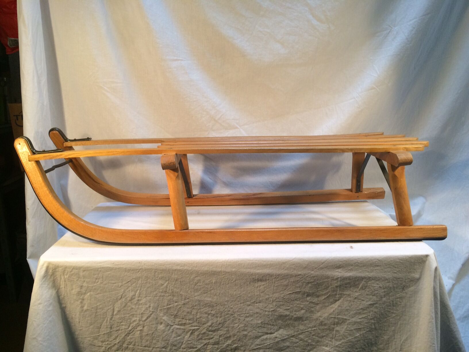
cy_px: 176
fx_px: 393
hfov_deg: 61.7
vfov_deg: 48.2
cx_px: 234
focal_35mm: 29
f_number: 2.2
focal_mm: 4.15
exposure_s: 1/33
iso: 64
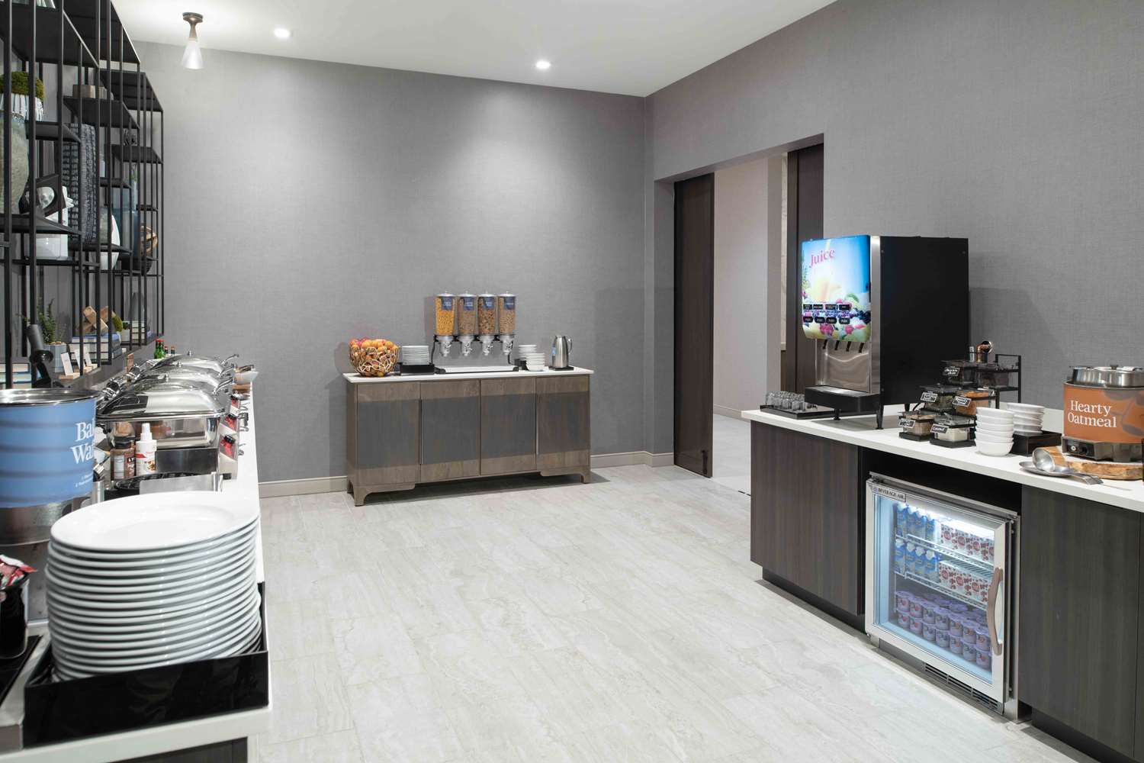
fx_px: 763
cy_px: 382
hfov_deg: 73.7
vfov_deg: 53.1
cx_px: 572
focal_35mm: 24
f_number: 8
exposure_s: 1/15
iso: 200
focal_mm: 24
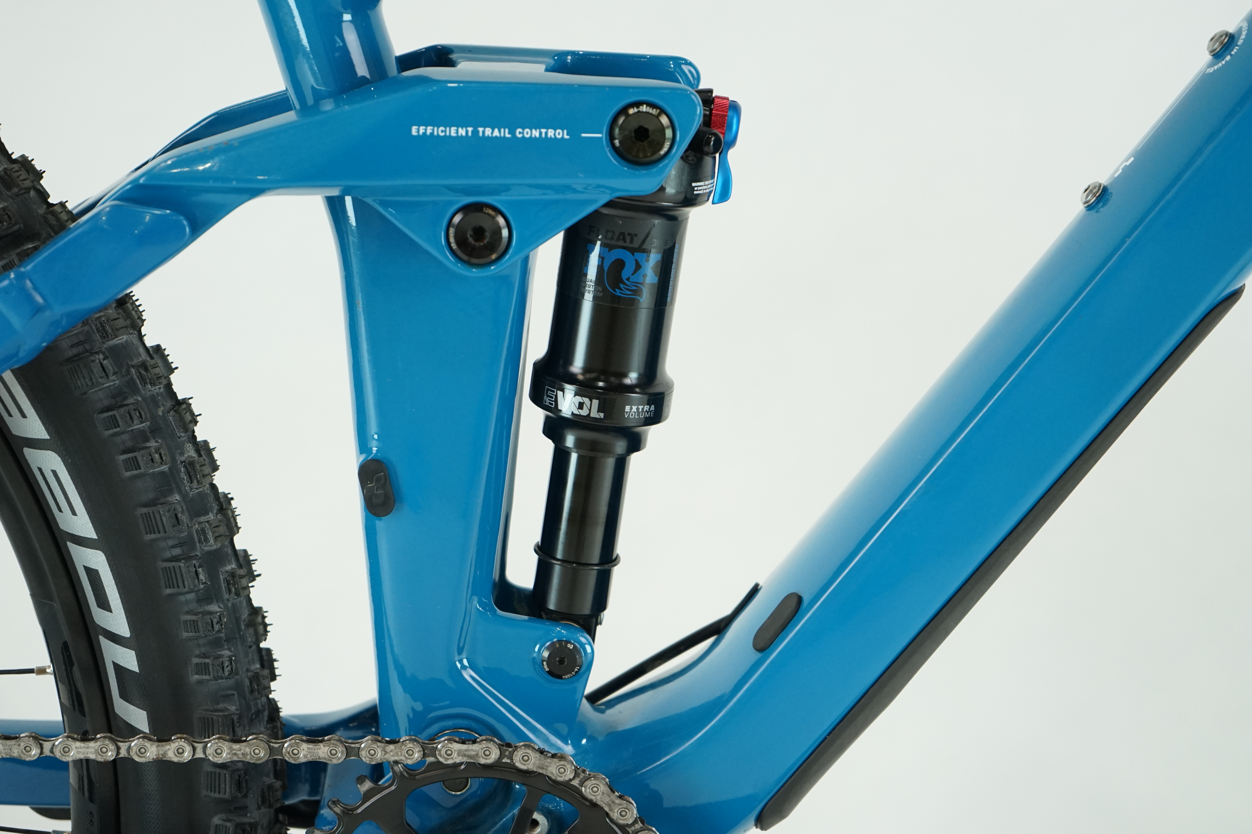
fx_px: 2434
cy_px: 417
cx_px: 626
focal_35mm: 70
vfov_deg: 19.5
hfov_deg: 28.8
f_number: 5.6
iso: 1600
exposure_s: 1/200
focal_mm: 70
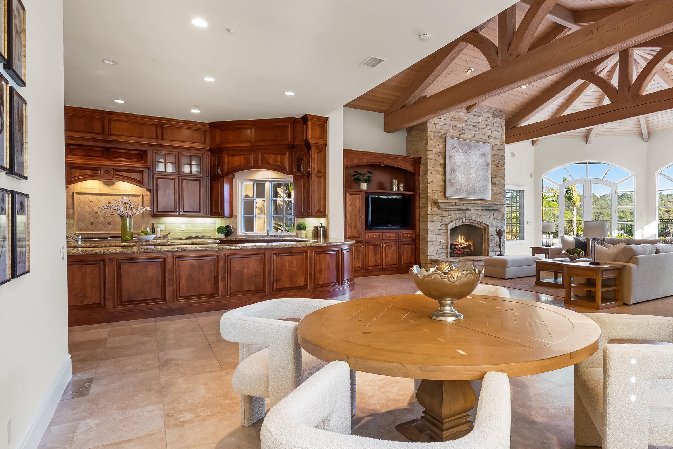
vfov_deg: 59.4
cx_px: 421
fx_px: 393
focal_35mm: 21
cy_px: 203
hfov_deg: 79.7
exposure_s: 1/2.5
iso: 640
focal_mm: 16
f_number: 11
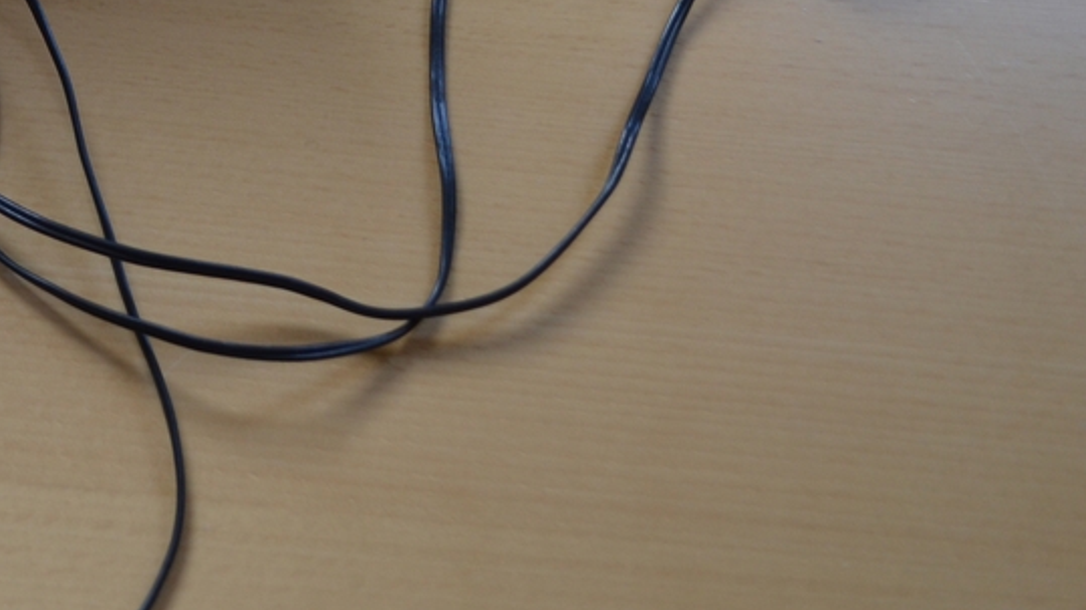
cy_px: -133
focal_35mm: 84
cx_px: -48
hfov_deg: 24.0
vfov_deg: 13.9
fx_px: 2419
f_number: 4.2
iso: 400
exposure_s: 1/80
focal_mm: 24
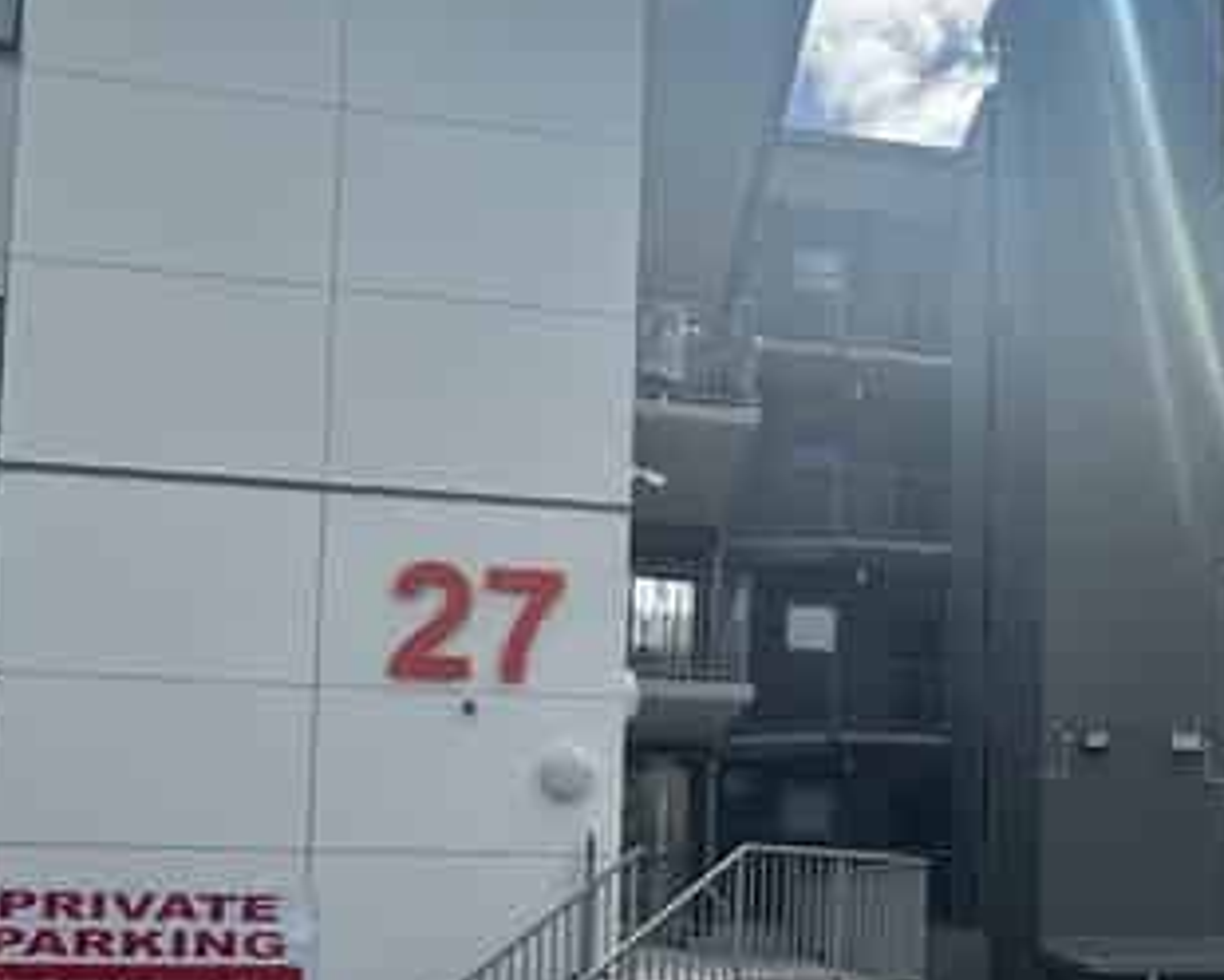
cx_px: 956
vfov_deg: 46.9
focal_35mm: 29
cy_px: 804
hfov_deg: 56.6
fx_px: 1051
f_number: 2.2
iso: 50
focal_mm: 2.22
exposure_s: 1/1855
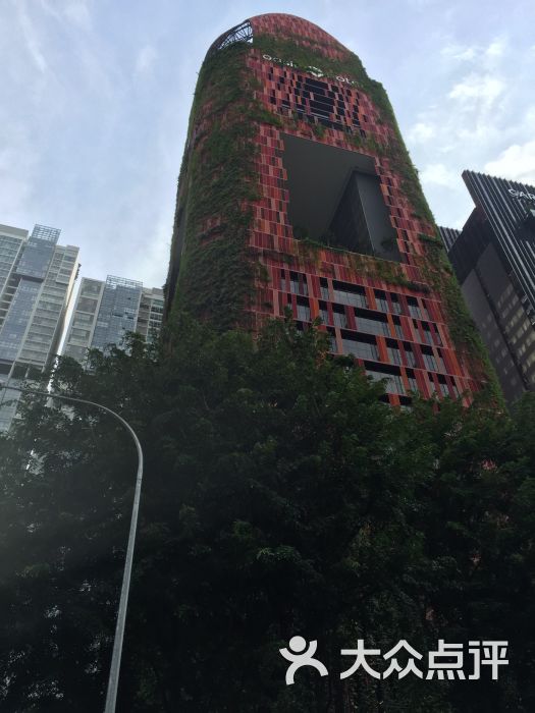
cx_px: 268
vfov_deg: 61.7
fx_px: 598
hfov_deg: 48.2
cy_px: 356
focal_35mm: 29
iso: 32
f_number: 2.2
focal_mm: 4.15
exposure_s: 1/1412
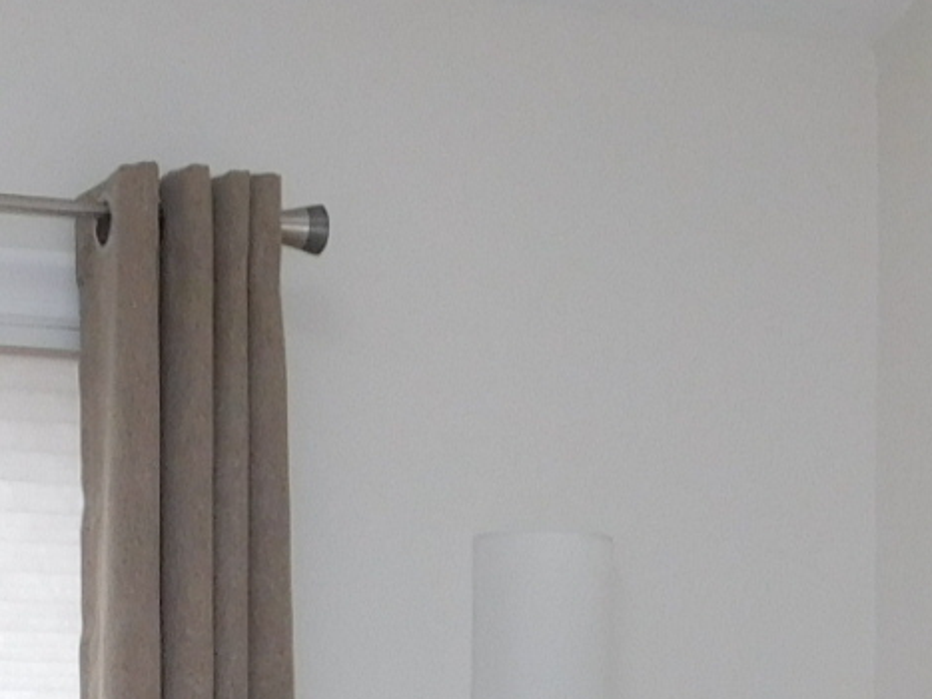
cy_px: 1182
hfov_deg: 17.4
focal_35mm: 112
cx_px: 158
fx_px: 3015
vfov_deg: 12.3
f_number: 3
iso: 125
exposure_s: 1/40
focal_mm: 4
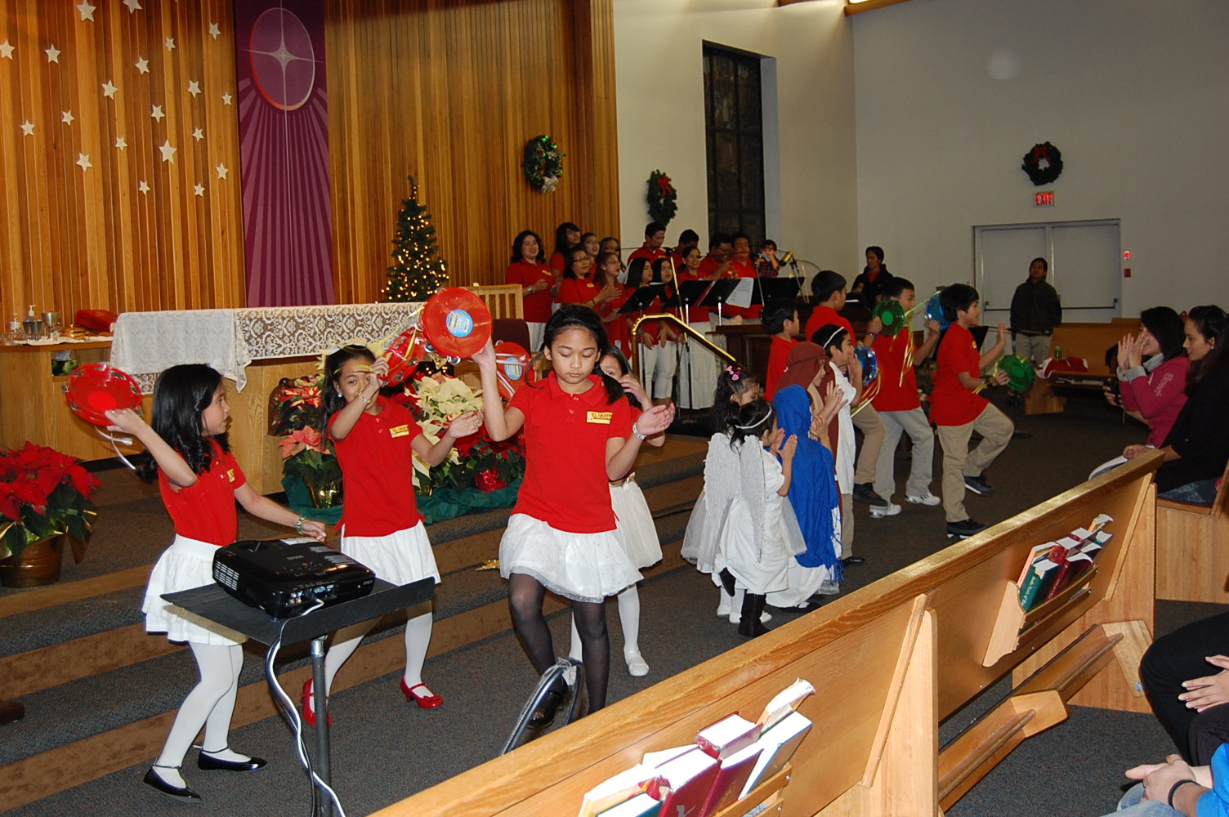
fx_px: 1586
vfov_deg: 28.9
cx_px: 614
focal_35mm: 46
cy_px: 408
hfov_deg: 42.4
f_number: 4.5
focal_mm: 31
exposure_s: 1/60
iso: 500
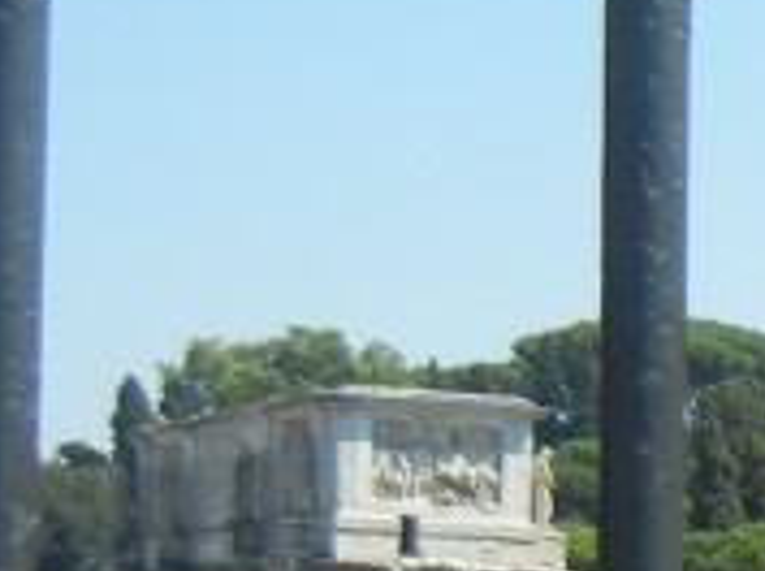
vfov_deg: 8.4
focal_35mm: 174
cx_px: 1789
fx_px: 3838
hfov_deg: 10.1
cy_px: 627
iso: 160
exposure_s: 1/248
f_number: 7
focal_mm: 5.4
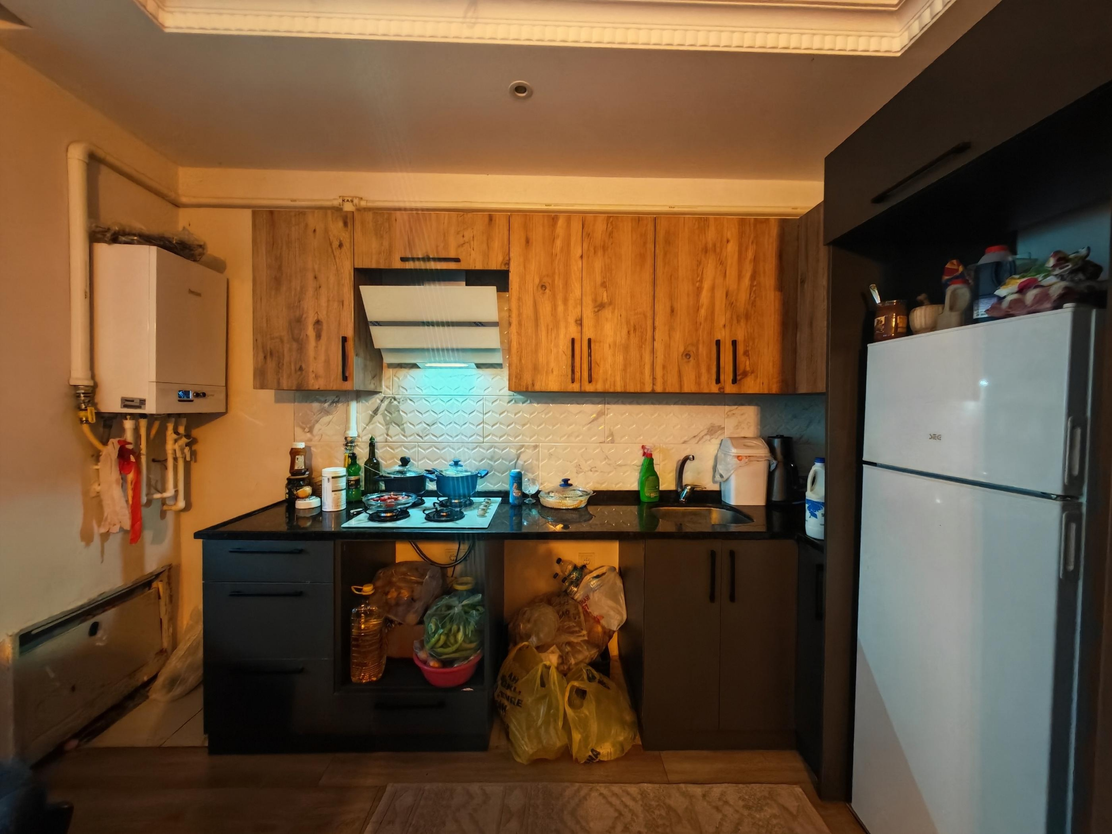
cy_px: 417
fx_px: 385
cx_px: 556
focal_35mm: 12
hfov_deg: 110.5
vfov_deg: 94.5
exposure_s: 1/20
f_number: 2
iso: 1250
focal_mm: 1.82
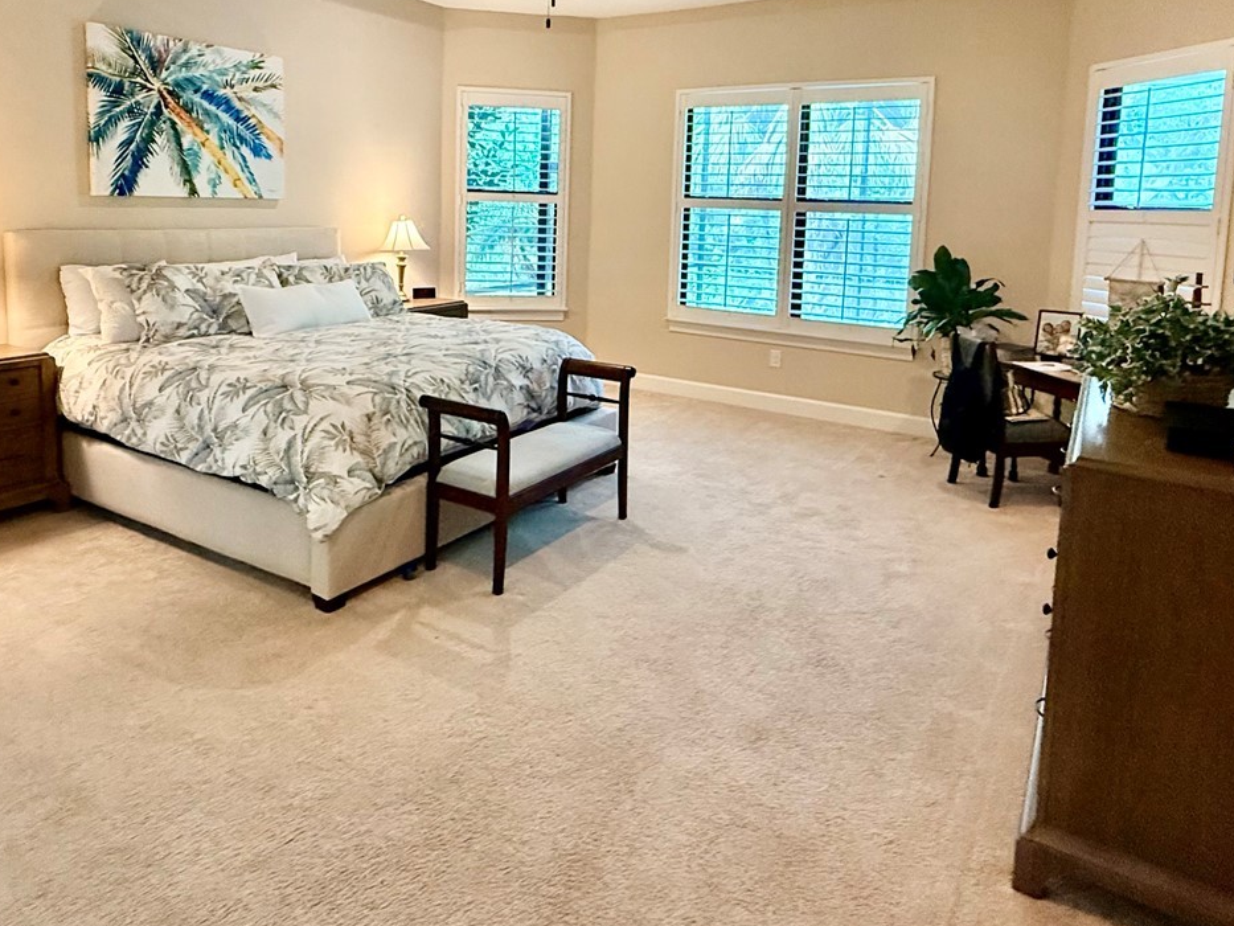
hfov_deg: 71.5
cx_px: 574
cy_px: 279
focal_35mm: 24
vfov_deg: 55.1
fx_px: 856
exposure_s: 1/120
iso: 500
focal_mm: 2.22
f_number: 2.2
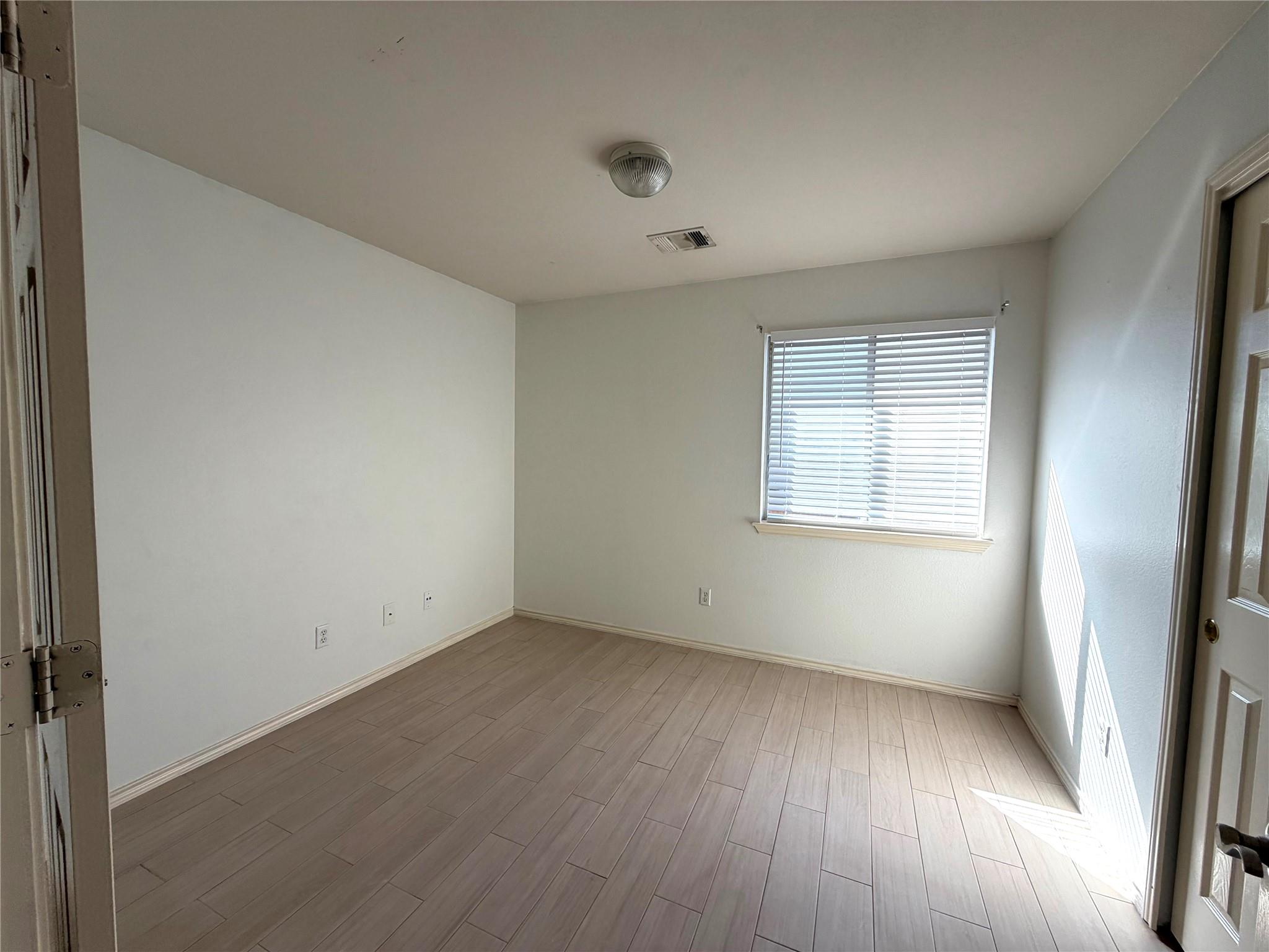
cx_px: 634
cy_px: 476
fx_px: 513
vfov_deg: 85.7
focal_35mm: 14
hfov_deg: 102.1
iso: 40
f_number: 2.2
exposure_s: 1/185
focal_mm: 2.22
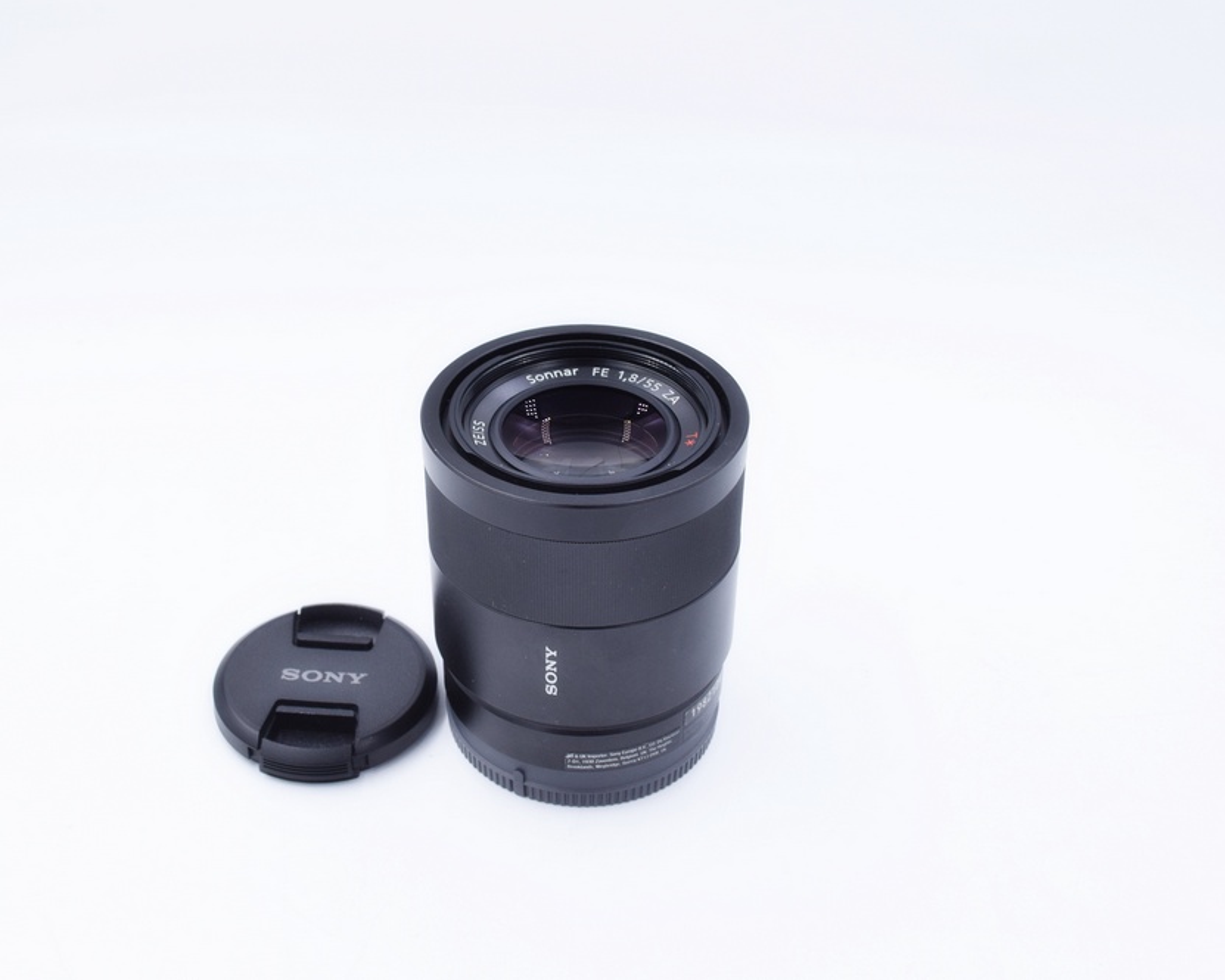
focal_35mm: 44
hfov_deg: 41.8
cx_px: 500
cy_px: 490
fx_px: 1595
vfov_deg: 34.2
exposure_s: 1/160
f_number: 8
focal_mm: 26
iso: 400
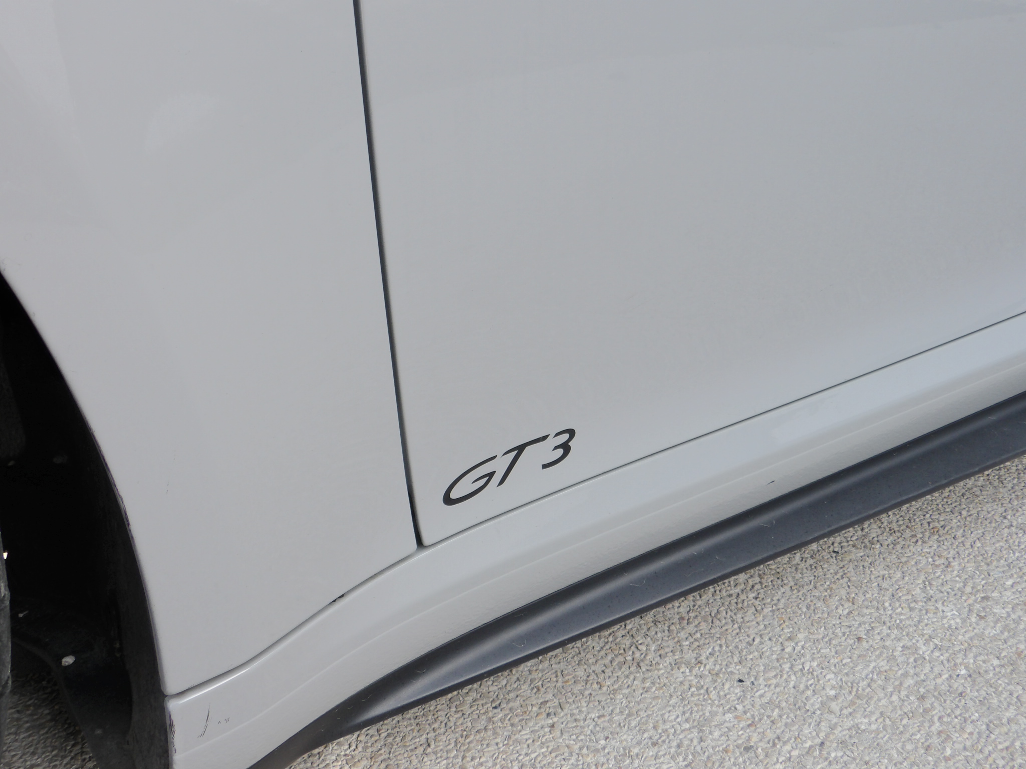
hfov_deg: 54.0
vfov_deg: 41.8
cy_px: 384
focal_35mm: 34
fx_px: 1008
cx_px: 513
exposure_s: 1/41
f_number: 4.5
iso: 100
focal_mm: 6.2
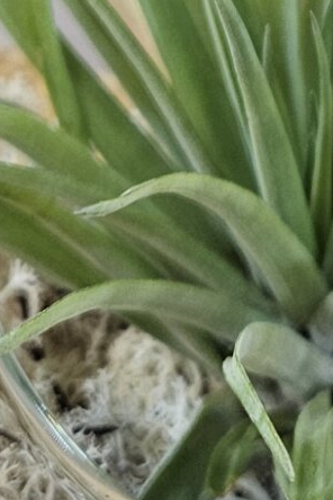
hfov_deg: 9.9
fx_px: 1915
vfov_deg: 13.6
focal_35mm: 138
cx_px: 312
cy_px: -343
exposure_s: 1/100
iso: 125
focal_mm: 5.4
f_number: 1.8
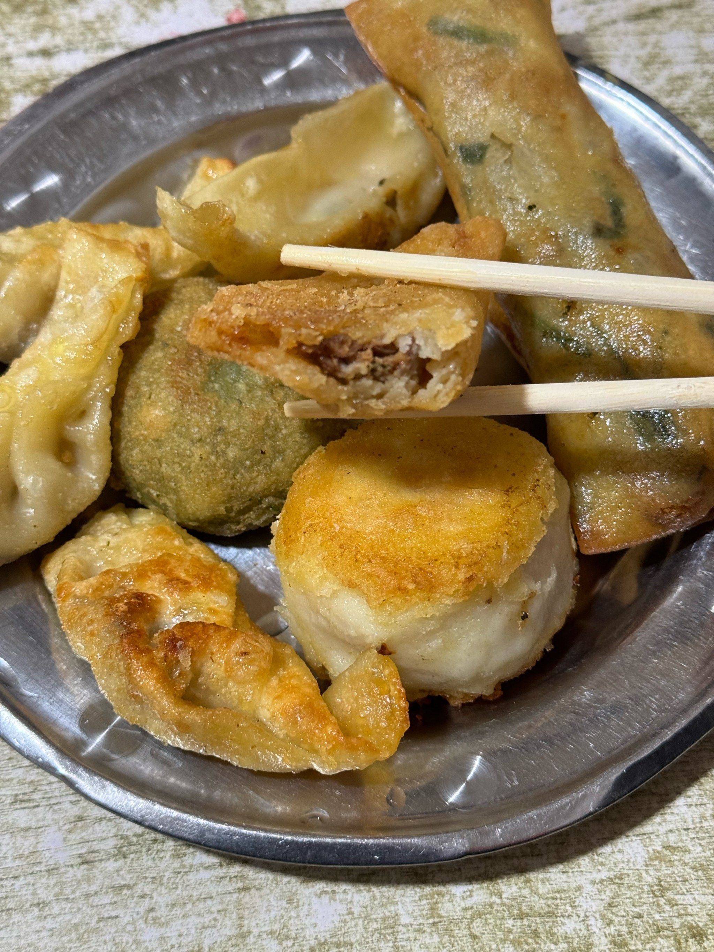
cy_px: 476
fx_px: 1320
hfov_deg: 30.3
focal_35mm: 48
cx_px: 357
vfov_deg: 39.7
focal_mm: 6.76
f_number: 1.78
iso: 200
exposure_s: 1/50
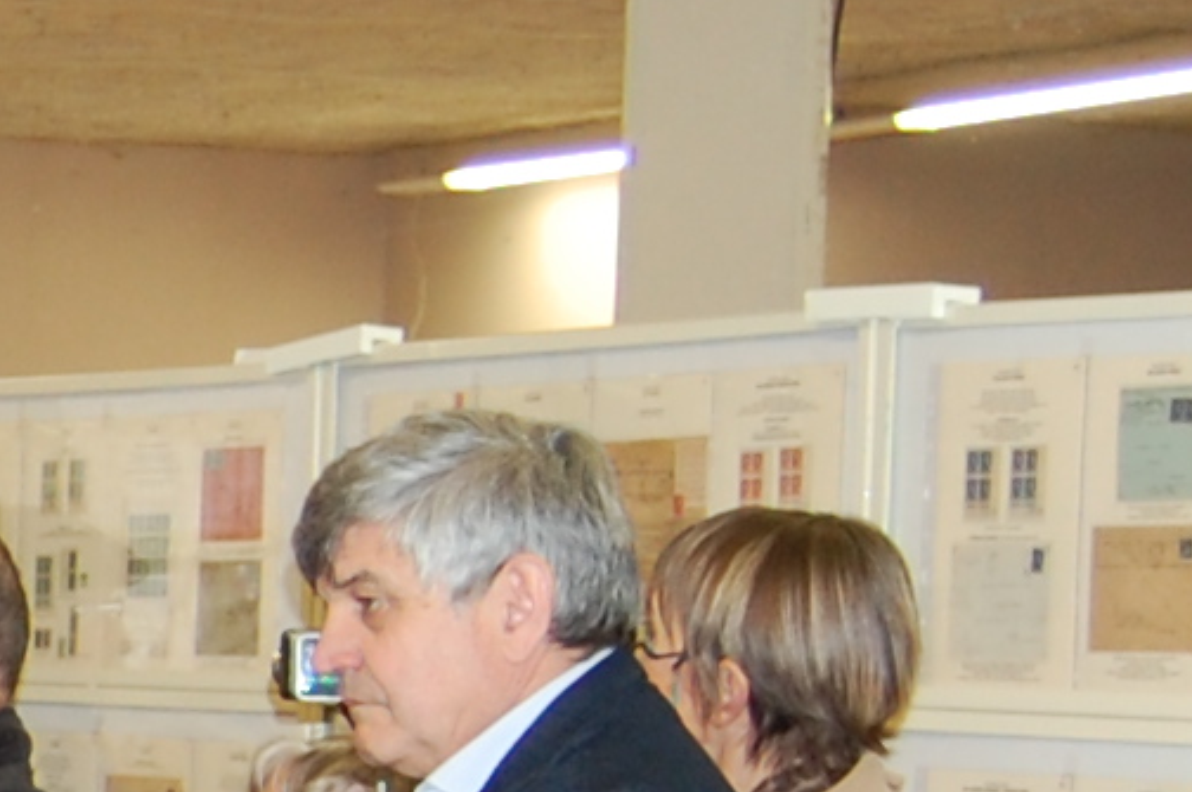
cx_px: -1235
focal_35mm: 179
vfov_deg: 7.6
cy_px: 981
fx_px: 5921
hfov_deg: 10.5
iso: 400
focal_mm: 20
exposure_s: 1/60
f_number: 3.8
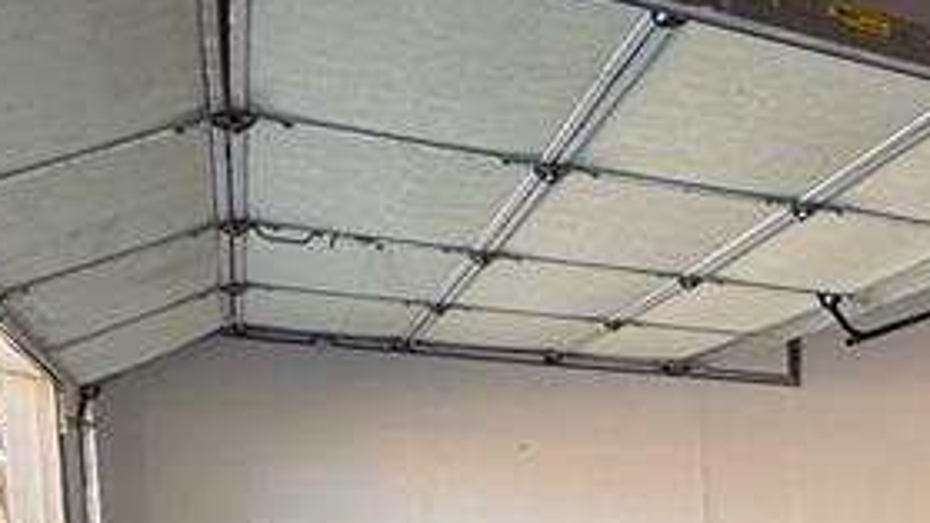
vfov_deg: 19.7
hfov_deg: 24.9
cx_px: 1500
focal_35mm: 56
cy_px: 680
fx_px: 1381
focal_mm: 2.22
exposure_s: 1/162
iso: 50
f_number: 2.2
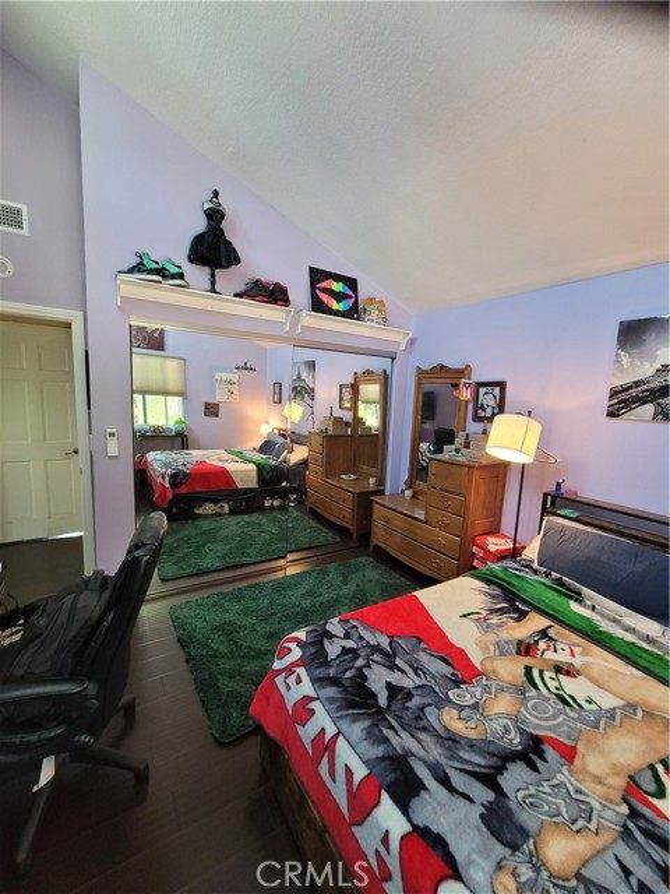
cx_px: 335
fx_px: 335
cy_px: 447
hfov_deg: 89.9
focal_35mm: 13
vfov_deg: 106.2
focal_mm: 2.2
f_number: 2.2
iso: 400
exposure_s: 1/60
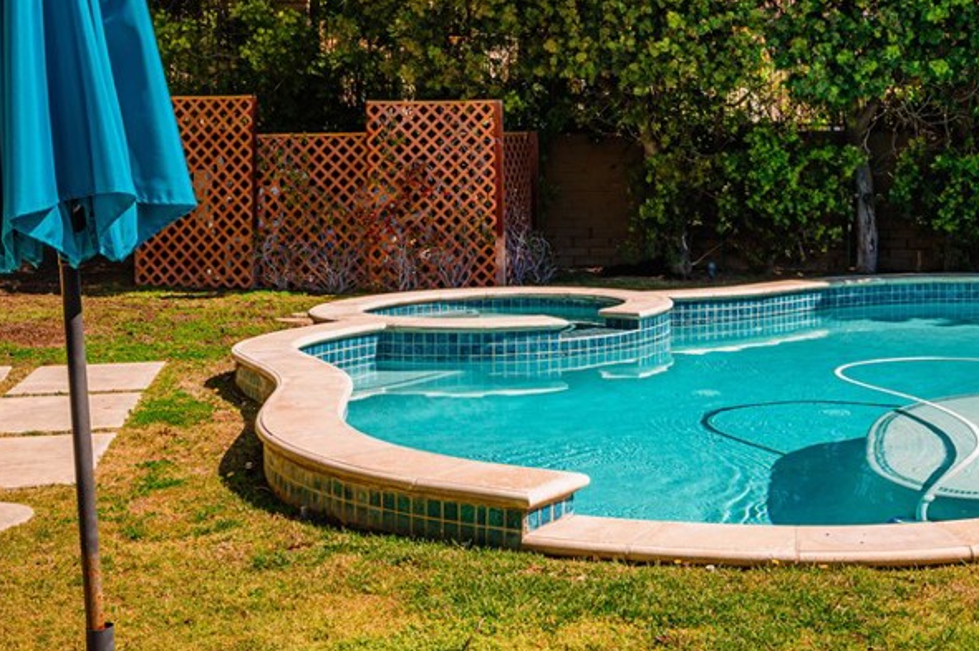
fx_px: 1413
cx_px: 747
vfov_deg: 25.6
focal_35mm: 52
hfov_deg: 37.2
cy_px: 166
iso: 100
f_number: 10
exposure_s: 1/200
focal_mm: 30
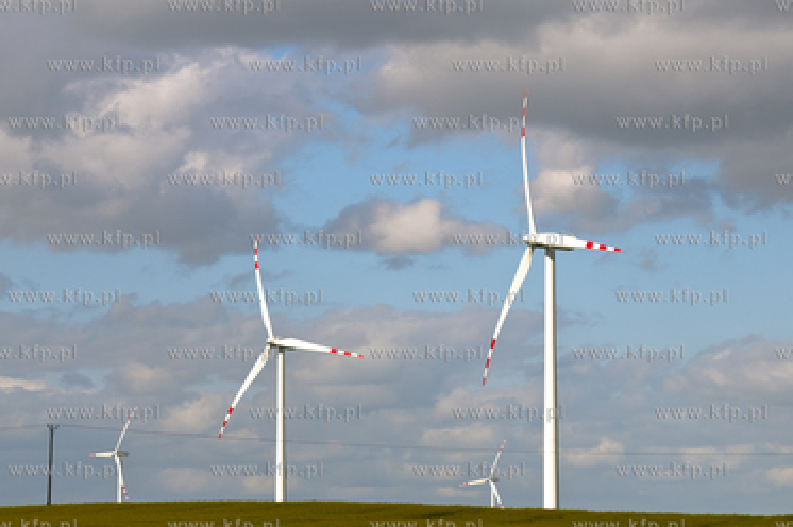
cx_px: 381
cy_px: 266
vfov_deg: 8.5
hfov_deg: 12.8
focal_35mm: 161
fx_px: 3543
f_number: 4.5
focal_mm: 100
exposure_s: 1/1000
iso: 100
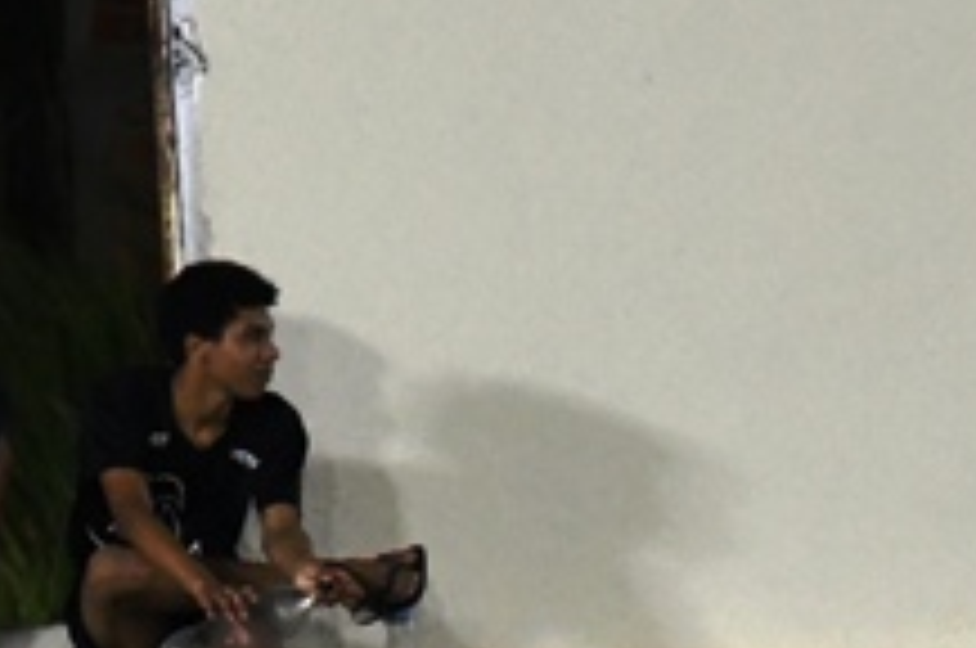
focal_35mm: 993
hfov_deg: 2.1
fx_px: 26881
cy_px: 560
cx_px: 391
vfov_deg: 1.4
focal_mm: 140
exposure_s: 1/200
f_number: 5.6
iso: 5000
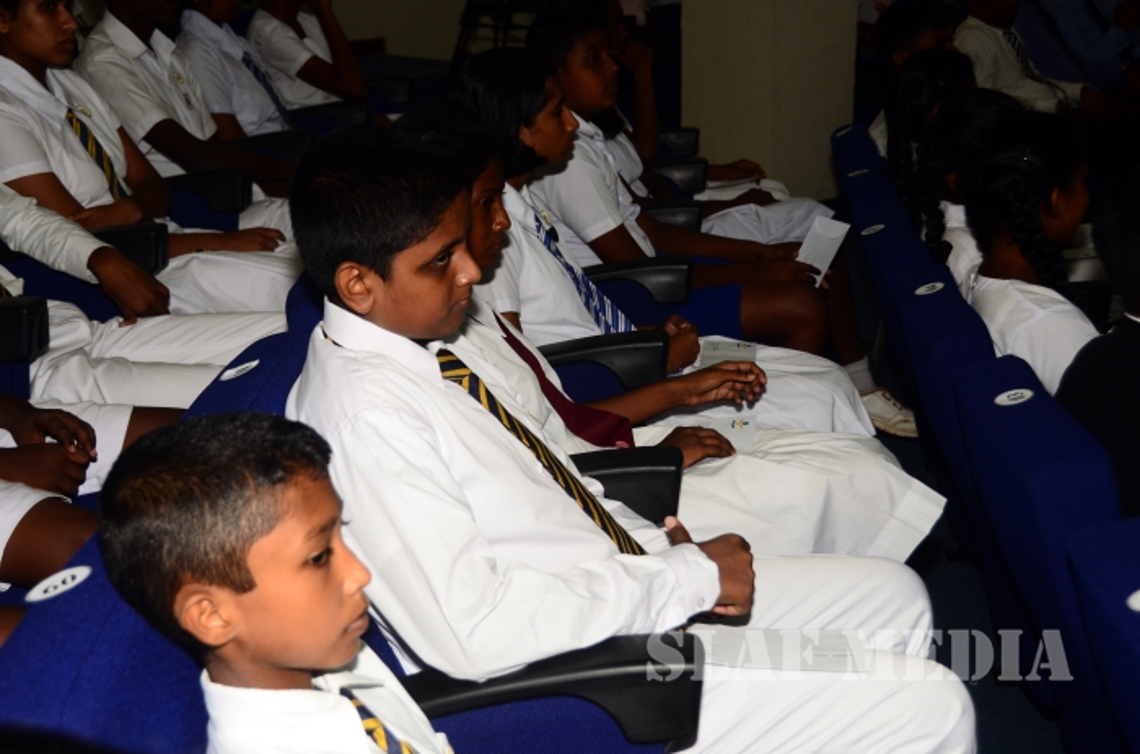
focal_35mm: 51
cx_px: 570
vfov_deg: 26.3
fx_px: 1611
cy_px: 377
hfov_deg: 39.0
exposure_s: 1/60
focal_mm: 34
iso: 400
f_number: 4.2
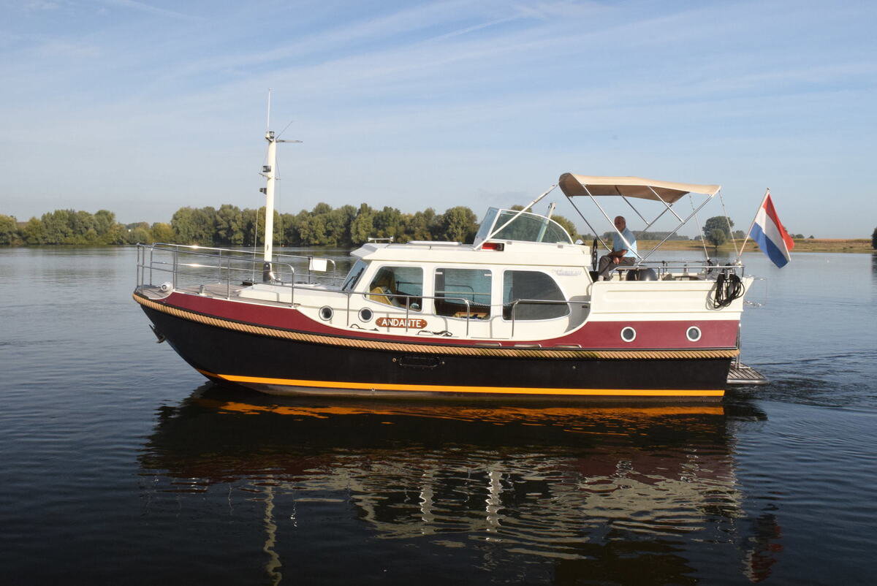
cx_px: 438
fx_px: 841
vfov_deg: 38.4
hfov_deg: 55.1
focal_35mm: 34
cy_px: 293
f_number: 25
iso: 1600
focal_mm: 23
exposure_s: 1/200
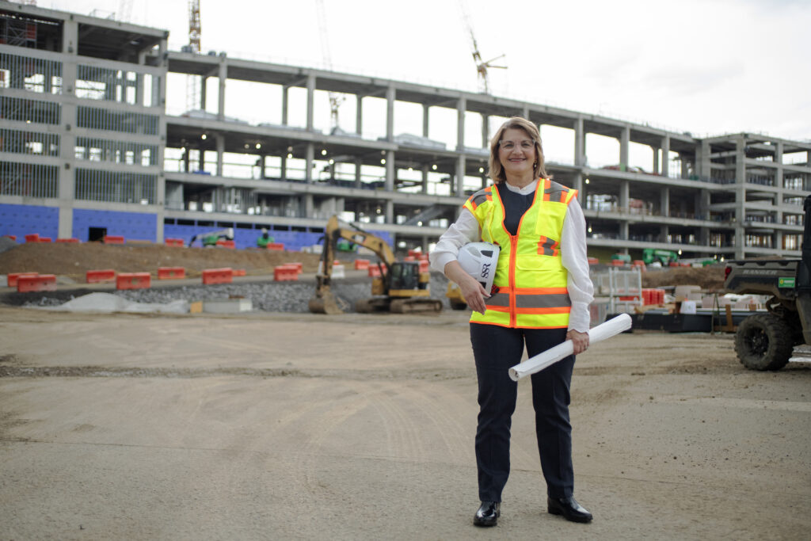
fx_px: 991
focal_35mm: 44
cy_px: 270
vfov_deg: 30.5
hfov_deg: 44.5
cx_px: 406
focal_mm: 44
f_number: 3.2
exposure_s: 1/800
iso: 800
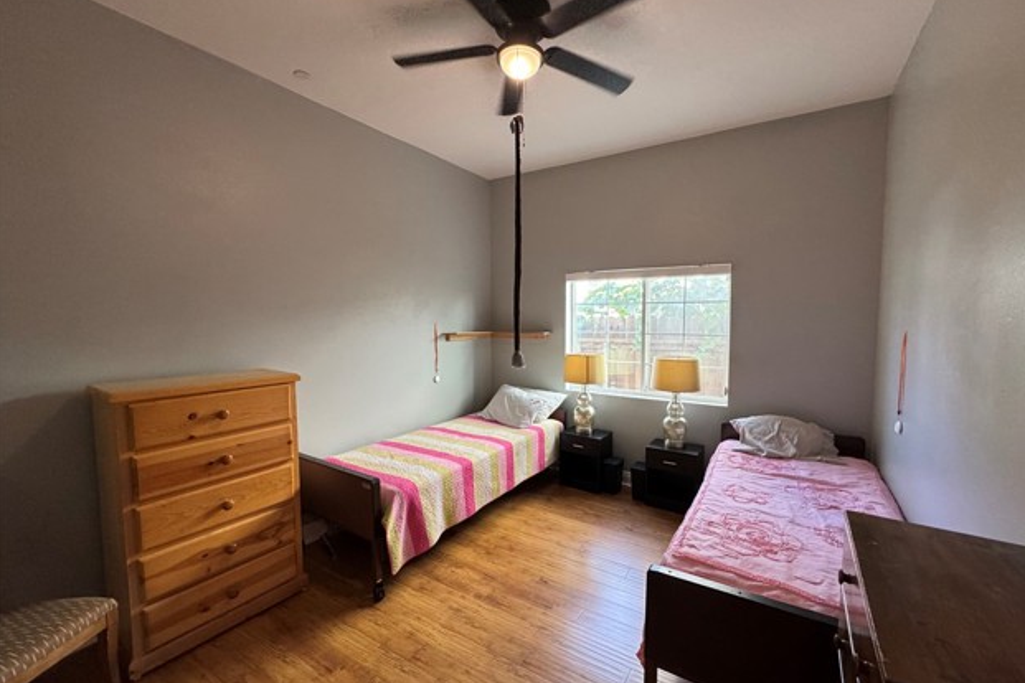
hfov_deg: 100.4
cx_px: 525
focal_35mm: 15
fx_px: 427
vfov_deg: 77.3
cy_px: 346
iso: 320
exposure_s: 1/120
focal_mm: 2.22
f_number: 2.2
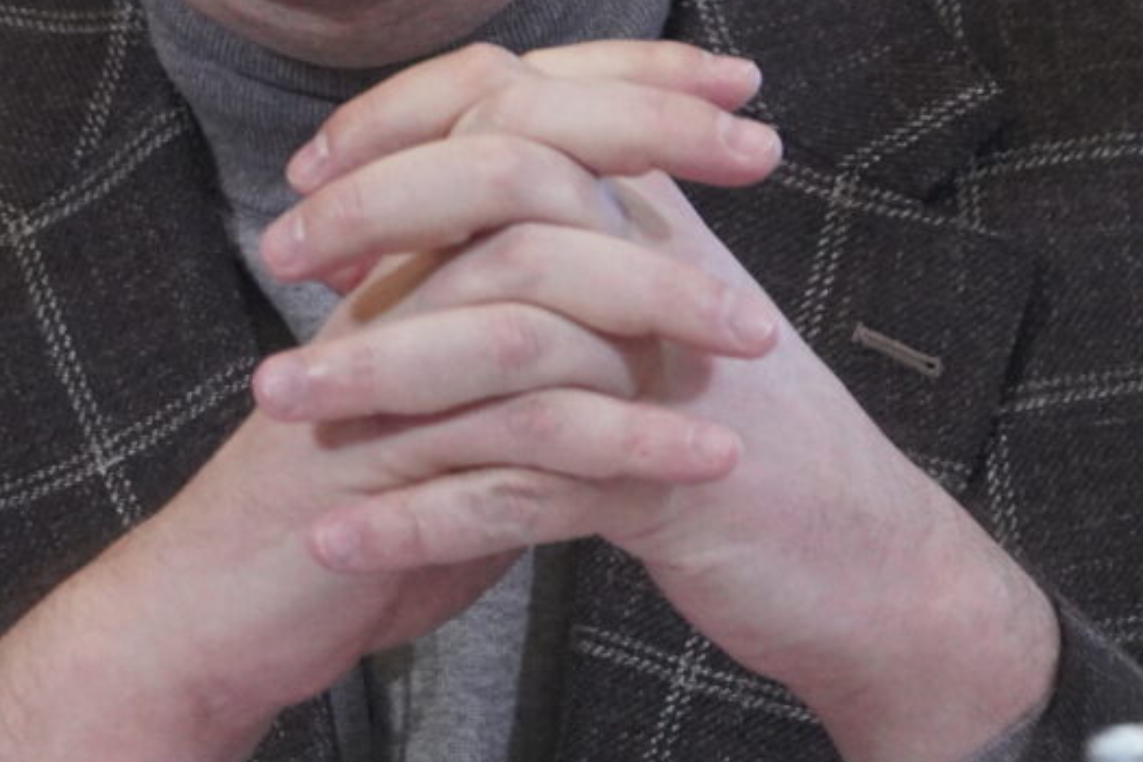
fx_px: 30986
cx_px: -316
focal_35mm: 976
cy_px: -833
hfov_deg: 2.1
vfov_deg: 1.4
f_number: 2.8
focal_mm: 200
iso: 3200
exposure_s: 1/200
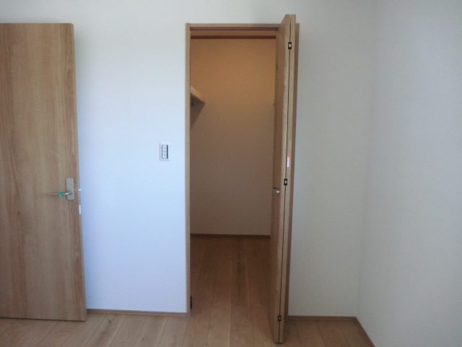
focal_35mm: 24
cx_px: 231
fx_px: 320
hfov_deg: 71.6
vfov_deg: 56.8
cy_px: 174
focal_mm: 4.3
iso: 250
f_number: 3.2
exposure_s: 1/60
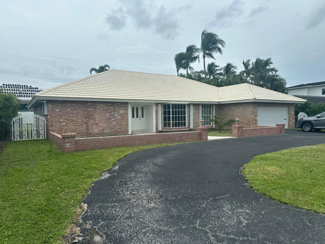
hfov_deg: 71.6
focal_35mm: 24
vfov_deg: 56.8
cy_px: 122
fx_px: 225
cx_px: 162
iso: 80
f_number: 1.78
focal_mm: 6.86
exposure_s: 1/4545
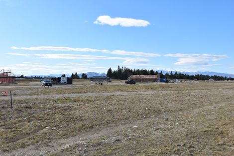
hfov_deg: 53.1
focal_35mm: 36
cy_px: 78
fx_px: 234
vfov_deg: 36.8
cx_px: 117
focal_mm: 24
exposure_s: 1/400
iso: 200
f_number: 10
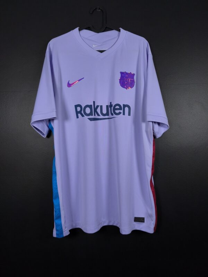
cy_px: 138
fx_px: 184
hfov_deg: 58.9
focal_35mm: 23
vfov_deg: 73.9
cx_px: 104
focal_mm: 6.57
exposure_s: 1/160
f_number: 1.6
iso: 400
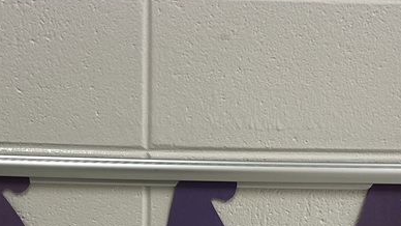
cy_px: 273
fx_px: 733
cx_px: 193
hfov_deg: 30.6
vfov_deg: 16.7
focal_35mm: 69
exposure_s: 1/60
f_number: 1.78
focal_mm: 6.86
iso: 160
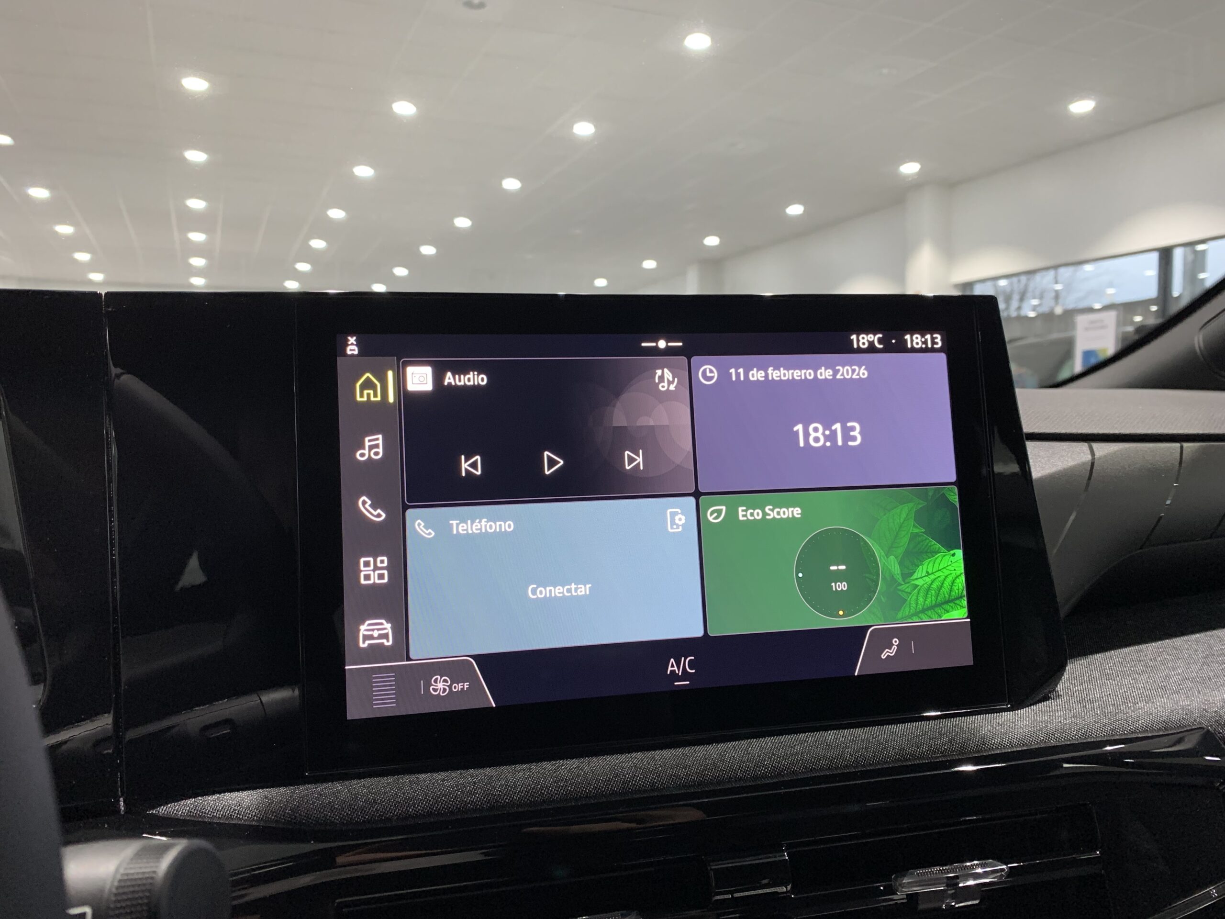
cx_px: 612
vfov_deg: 53.1
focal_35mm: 26
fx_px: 920
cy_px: 460
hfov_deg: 67.3
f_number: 1.8
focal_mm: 4.25
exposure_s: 1/45
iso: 160
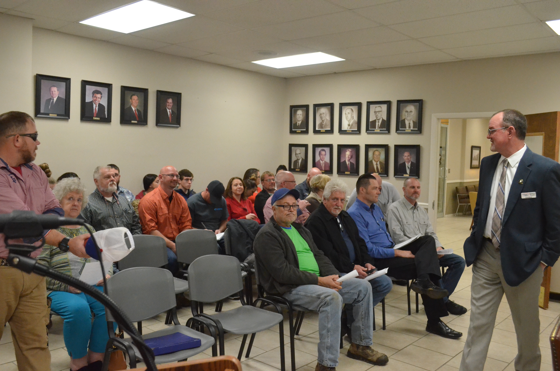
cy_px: 186
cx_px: 280
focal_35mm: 33
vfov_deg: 39.8
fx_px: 512
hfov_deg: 57.3
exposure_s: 1/320
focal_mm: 22
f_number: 5
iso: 5000
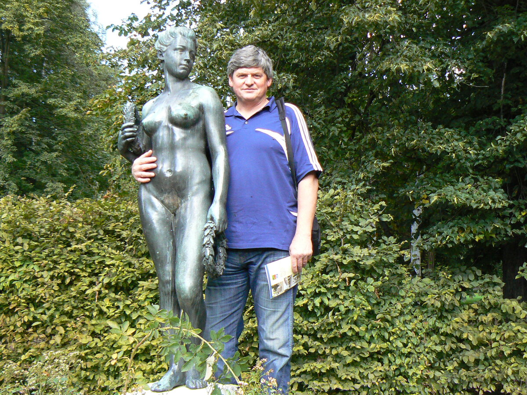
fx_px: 655
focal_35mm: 43
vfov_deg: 33.6
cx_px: 264
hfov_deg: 43.9
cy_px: 198
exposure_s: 1/250
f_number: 2.8
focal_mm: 6
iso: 200
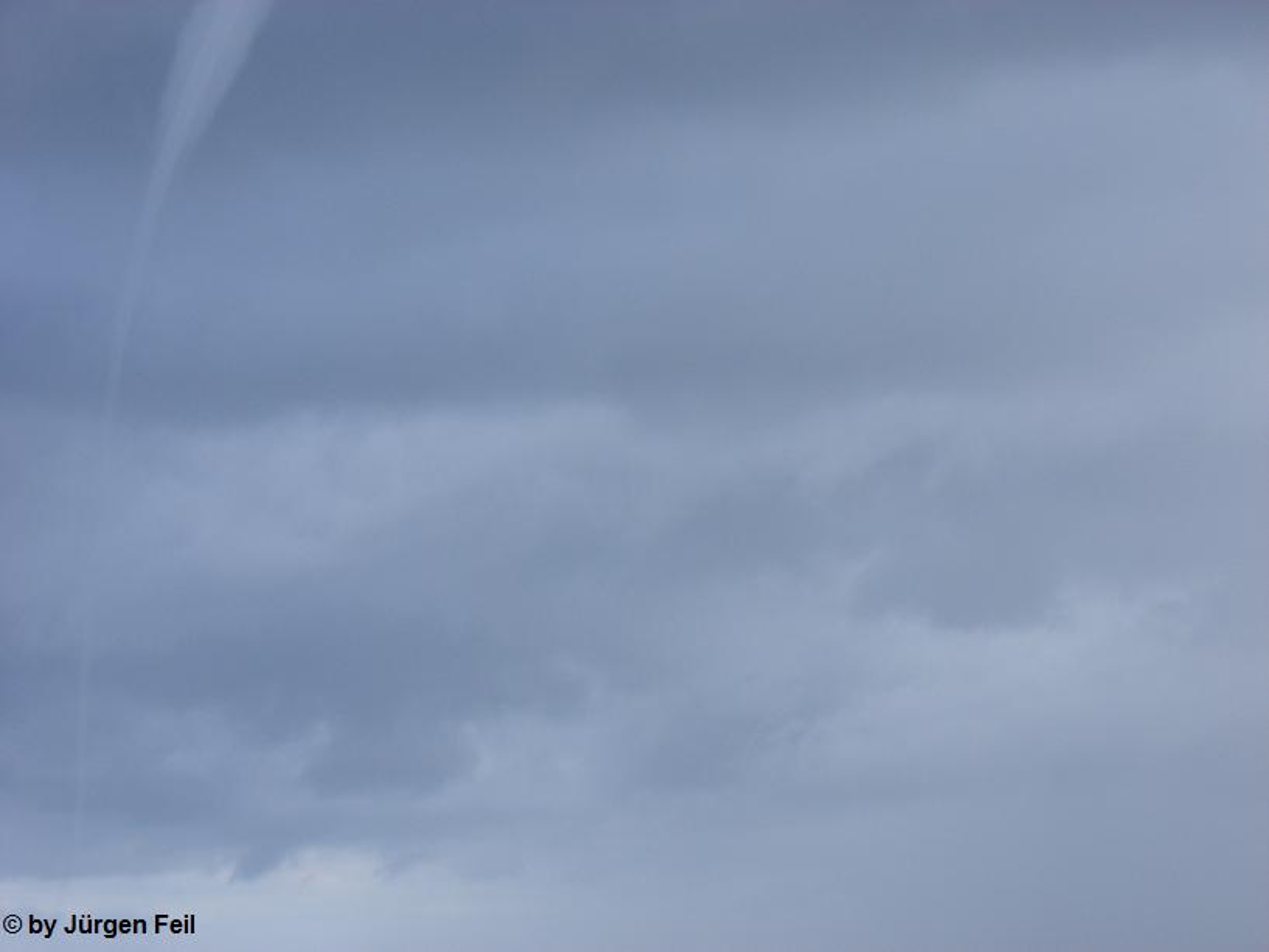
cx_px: 634
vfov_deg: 13.0
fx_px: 4180
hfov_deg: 17.3
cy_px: 476
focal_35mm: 114
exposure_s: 1/160
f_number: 5.2
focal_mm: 18.6
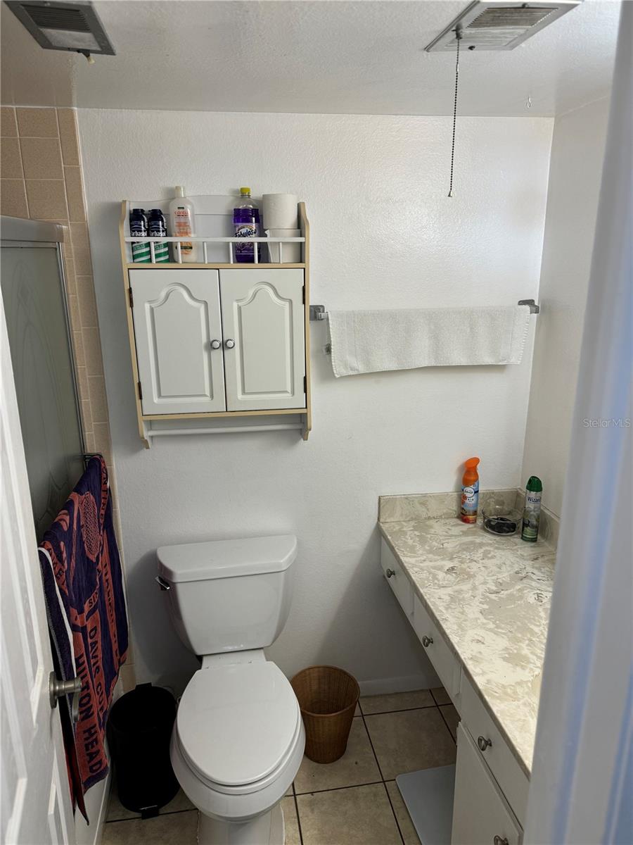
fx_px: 585
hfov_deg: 56.8
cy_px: 422
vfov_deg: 71.6
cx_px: 316
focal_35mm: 24
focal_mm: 6.76
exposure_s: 1/120
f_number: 1.78
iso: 125
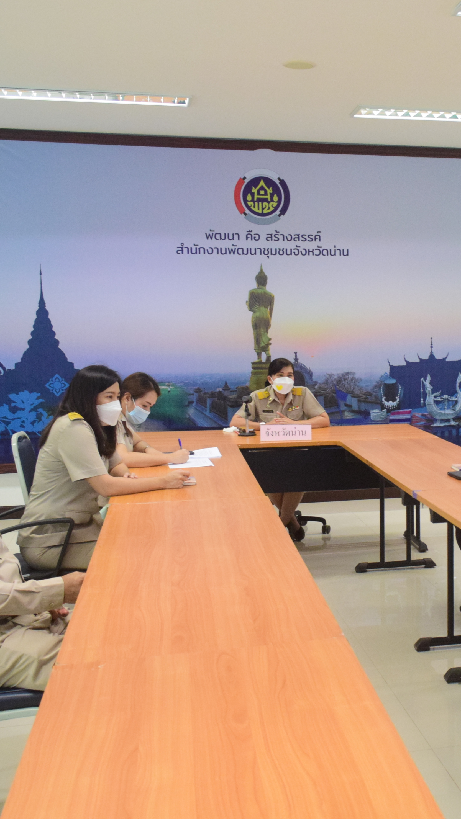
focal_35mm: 43
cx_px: 411
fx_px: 934
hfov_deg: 26.8
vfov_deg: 47.4
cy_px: 413
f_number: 5
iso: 2500
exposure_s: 1/160
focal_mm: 18
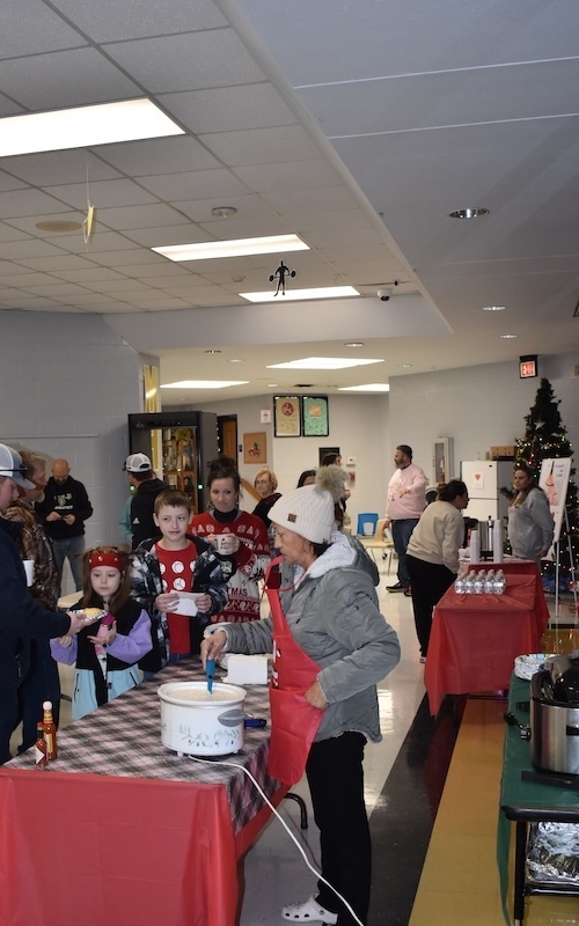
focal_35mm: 40
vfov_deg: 49.7
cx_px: 280
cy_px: 501
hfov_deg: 32.3
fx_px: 999
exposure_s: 1/160
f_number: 3.8
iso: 800
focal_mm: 23
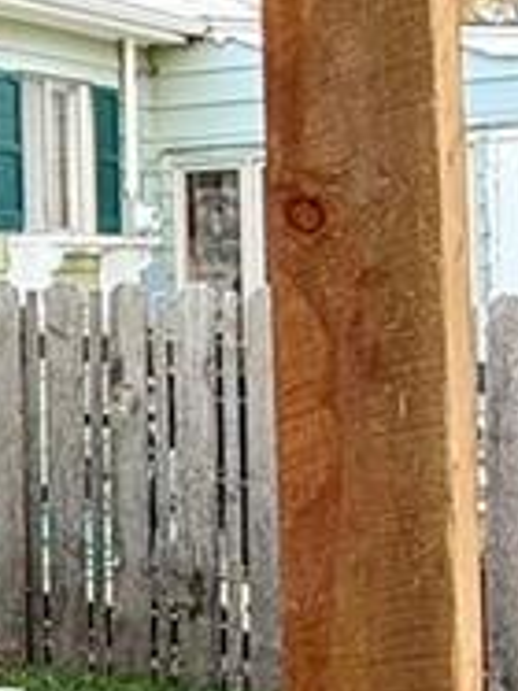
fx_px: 1798
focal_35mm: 90
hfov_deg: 13.3
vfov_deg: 21.8
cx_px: -614
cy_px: 292
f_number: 2.2
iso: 50
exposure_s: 1/223
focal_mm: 2.22
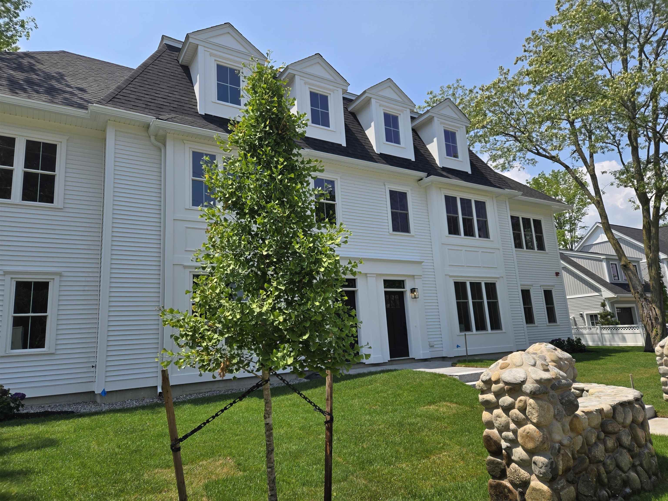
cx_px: 334
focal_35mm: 23
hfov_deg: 73.9
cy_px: 250
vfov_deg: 58.9
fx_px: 444
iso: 40
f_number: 1.8
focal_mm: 5.4
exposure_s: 1/2921
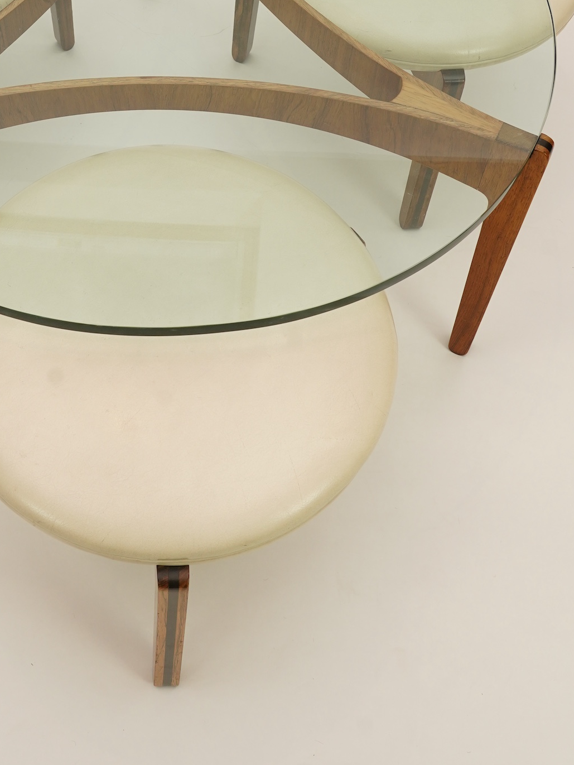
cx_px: 163
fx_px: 1105
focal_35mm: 50
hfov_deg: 28.8
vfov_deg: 36.5
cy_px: 125
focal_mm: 26
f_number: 8
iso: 800
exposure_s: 1/125
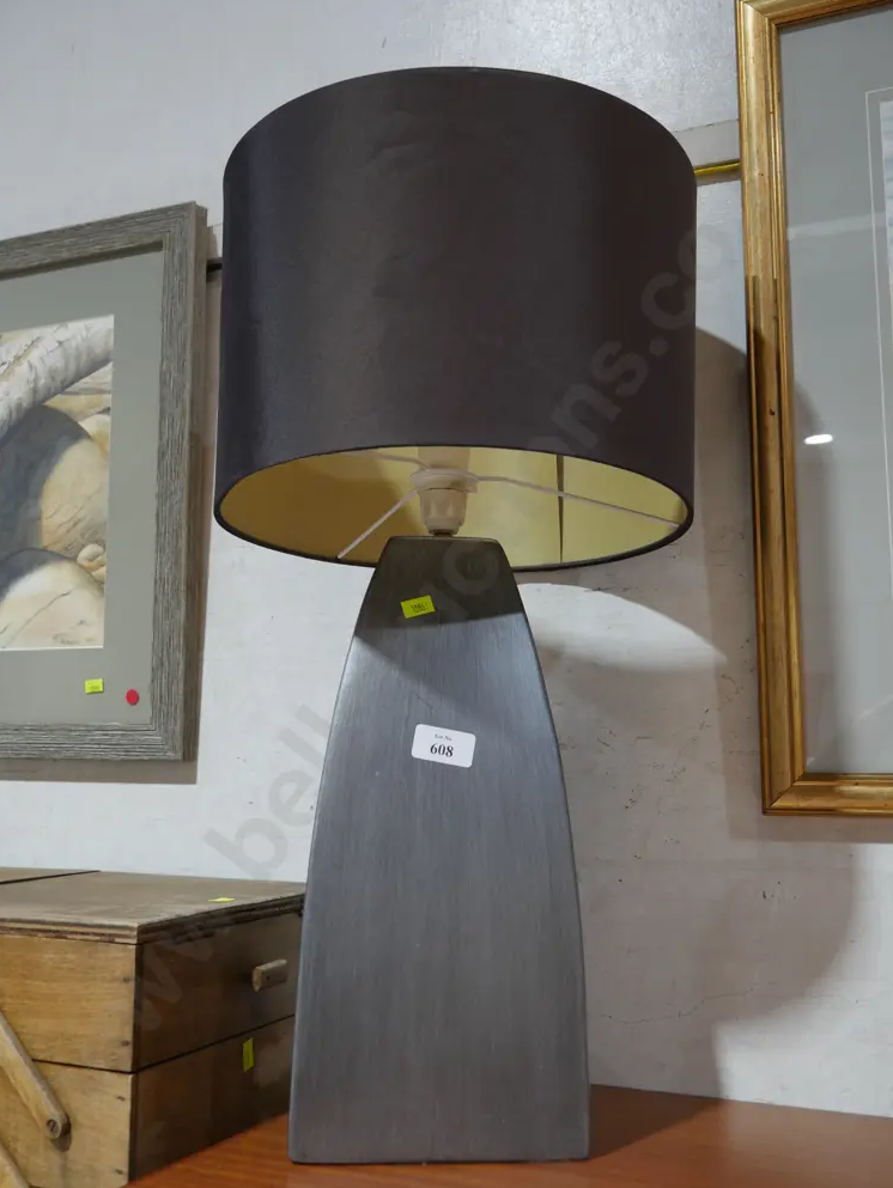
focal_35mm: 33
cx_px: 439
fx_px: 1134
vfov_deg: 55.3
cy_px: 607
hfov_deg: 43.0
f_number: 3.6
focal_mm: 16
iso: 500
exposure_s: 1/60
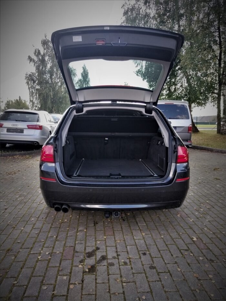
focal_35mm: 26
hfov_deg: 53.1
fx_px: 226
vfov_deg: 67.3
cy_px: 150
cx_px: 113
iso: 100
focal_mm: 4.75
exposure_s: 1/202
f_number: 1.8
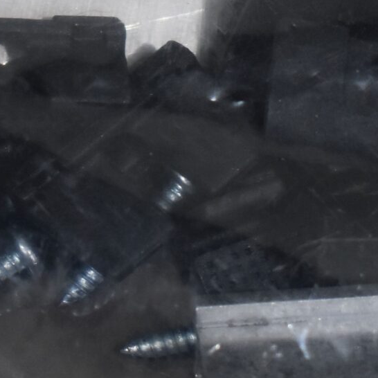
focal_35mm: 287
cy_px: 55
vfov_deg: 6.1
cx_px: 160
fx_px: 3546
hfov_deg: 6.1
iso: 800
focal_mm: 48
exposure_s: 1/200
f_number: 5.3
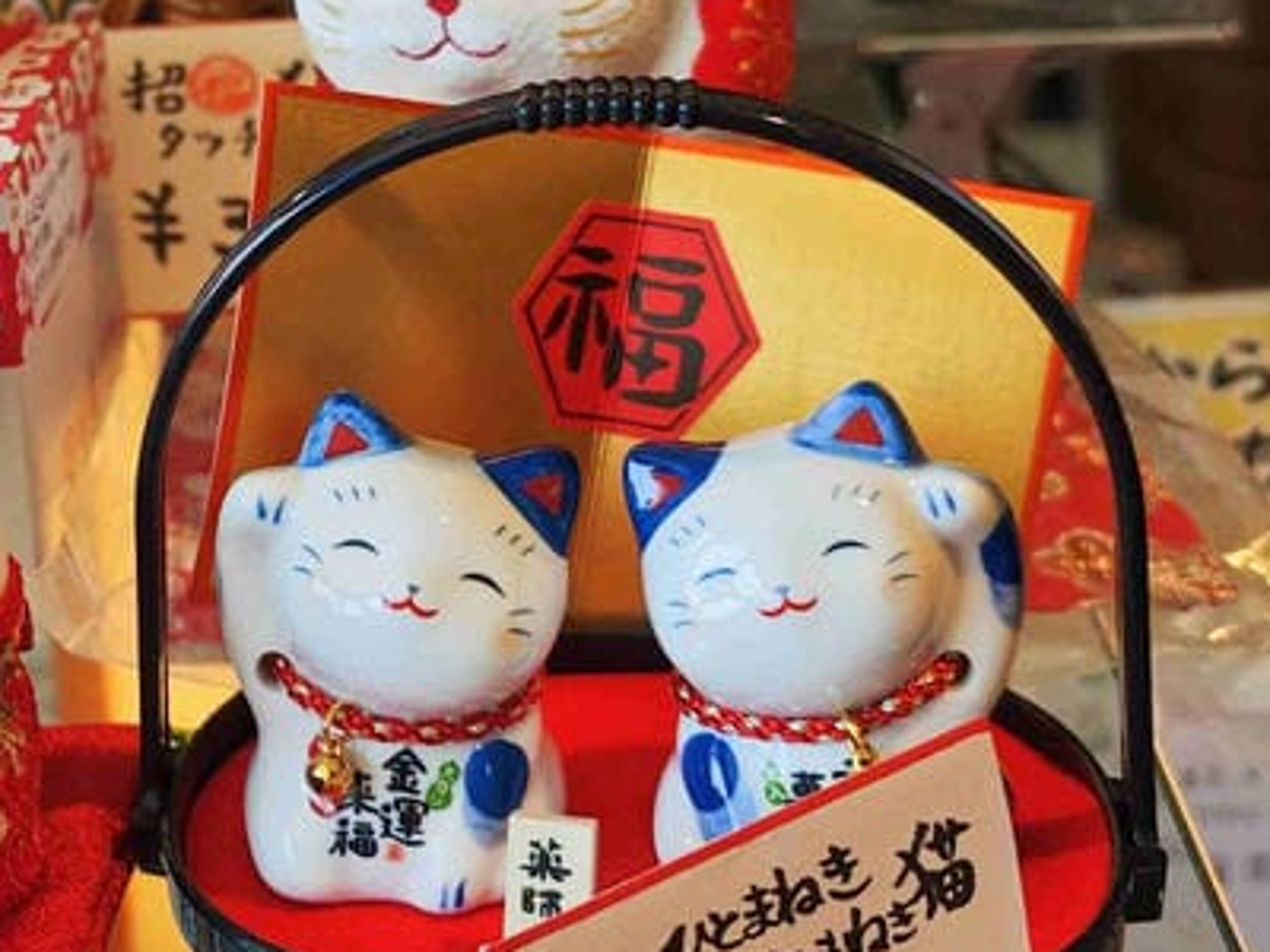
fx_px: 2531
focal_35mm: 69
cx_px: -6
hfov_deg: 26.6
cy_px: 178
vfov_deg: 21.0
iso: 64
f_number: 2
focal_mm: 8.72
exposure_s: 1/100
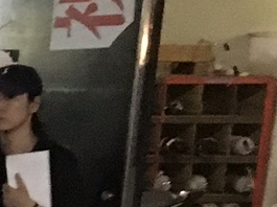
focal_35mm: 221
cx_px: -749
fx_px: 1766
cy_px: 458
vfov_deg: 6.4
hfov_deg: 7.2
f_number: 2.2
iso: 500
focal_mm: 4.15
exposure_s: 1/15
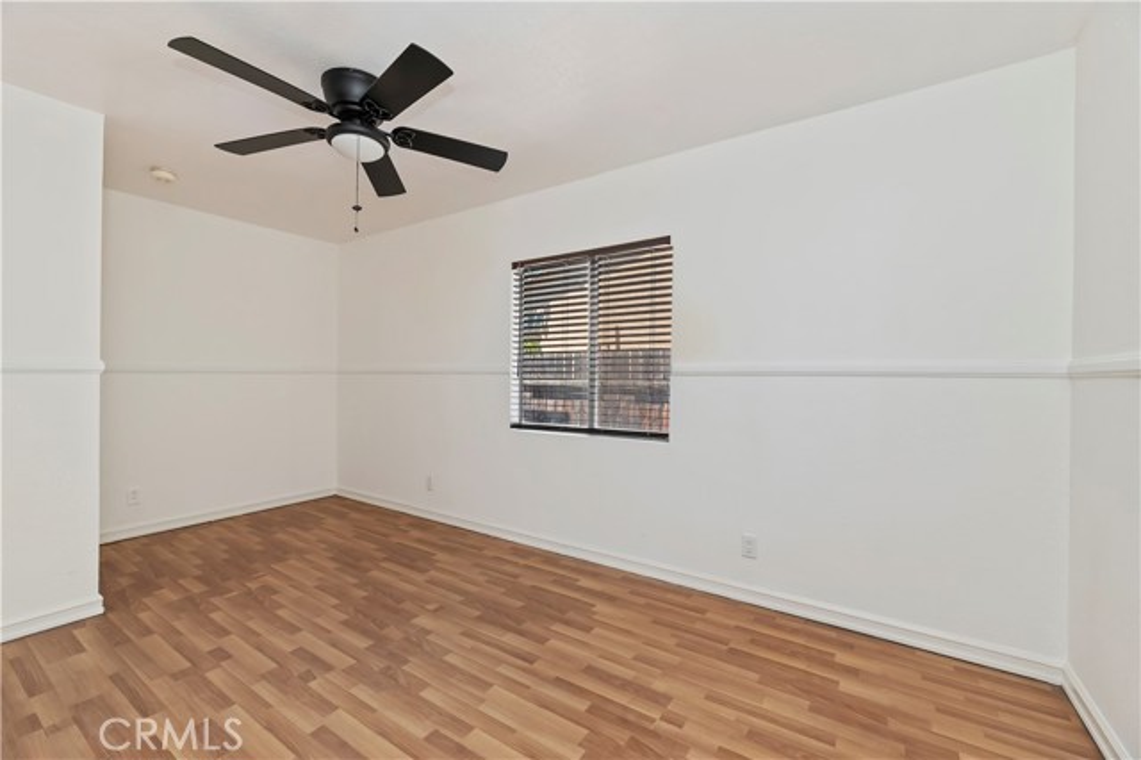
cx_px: 570
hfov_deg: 104.3
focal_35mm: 14
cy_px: 380
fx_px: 443
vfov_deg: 81.1
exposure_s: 1/40
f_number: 10
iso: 500
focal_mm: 14
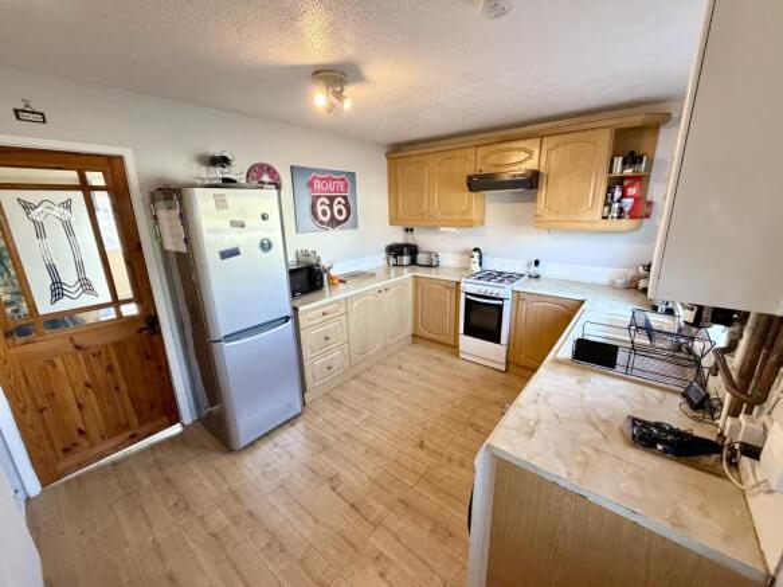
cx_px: 392
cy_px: 294
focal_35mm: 14
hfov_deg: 102.1
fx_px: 317
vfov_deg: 85.7
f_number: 2.2
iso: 320
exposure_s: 1/115
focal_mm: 2.22
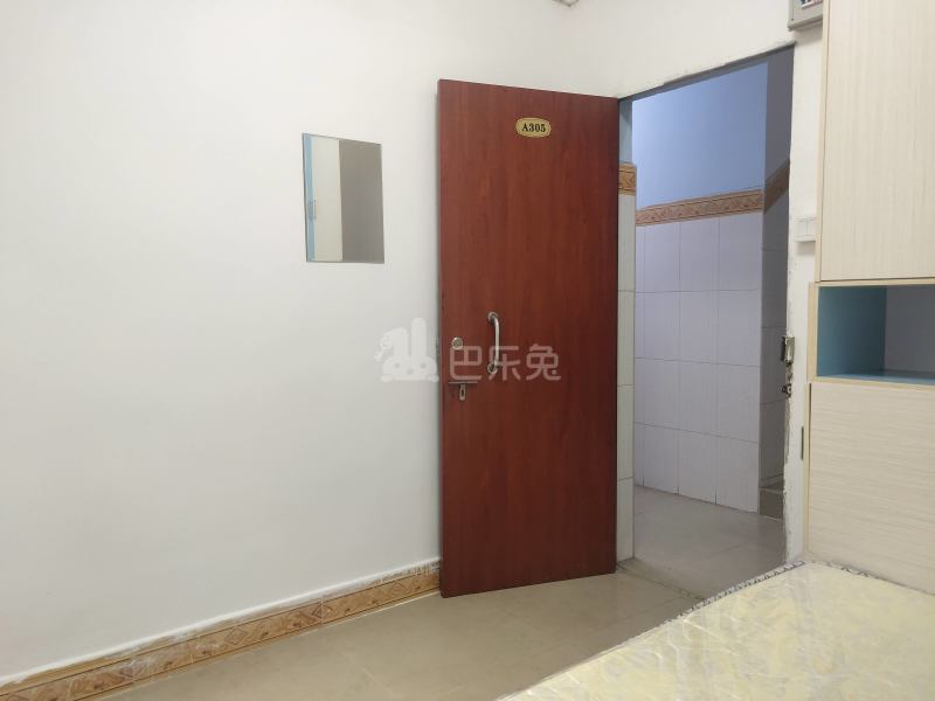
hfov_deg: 60.0
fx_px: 810
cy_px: 350
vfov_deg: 46.8
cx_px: 468
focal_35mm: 30
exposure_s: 1/50
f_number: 1.79
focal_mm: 4.35
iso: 248
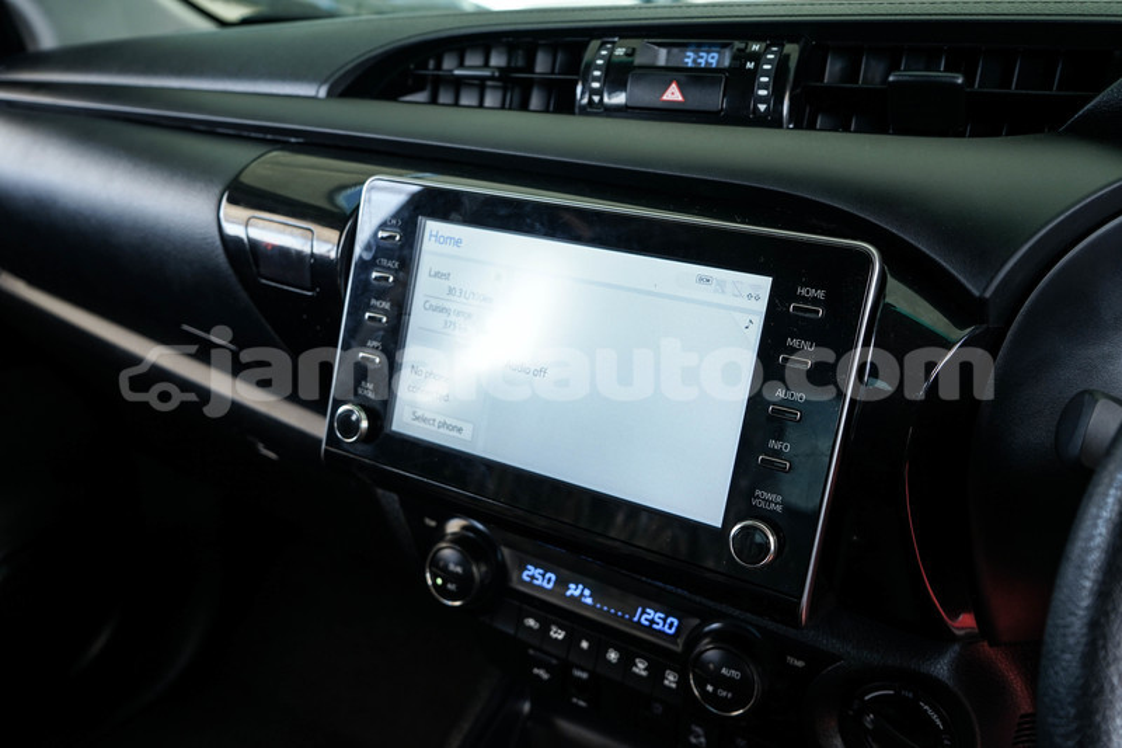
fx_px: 935
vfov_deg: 43.6
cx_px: 561
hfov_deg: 61.9
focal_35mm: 30
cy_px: 374
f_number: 5.6
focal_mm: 30
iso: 400
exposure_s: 1/80
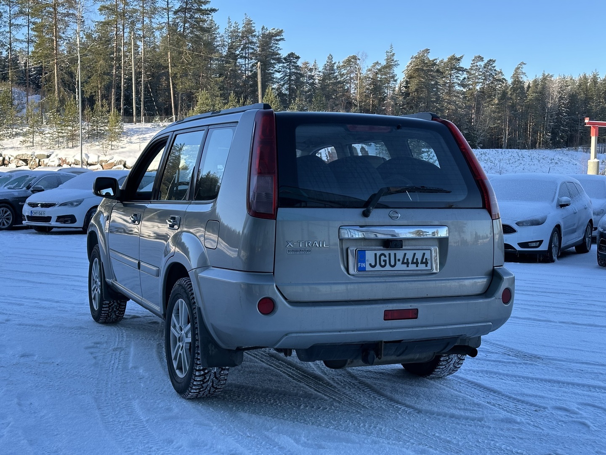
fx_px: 840
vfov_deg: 30.3
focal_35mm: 48
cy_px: 228
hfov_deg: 39.7
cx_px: 303
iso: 64
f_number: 1.78
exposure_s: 1/823
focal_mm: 6.86
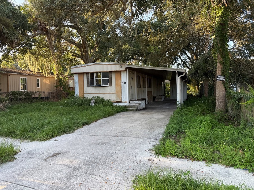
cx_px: 127
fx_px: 176
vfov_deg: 56.8
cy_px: 95
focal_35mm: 24
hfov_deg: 71.6
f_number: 1.78
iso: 80
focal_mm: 6.76
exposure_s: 1/299
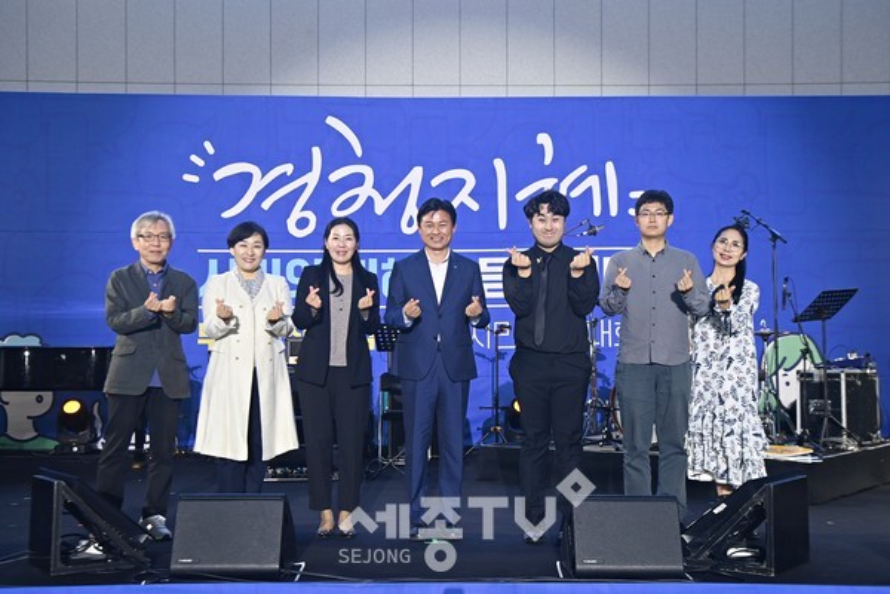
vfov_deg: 29.2
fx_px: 1137
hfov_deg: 42.7
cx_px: 445
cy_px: 297
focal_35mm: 46
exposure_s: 1/125
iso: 1000
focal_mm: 46
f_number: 6.3
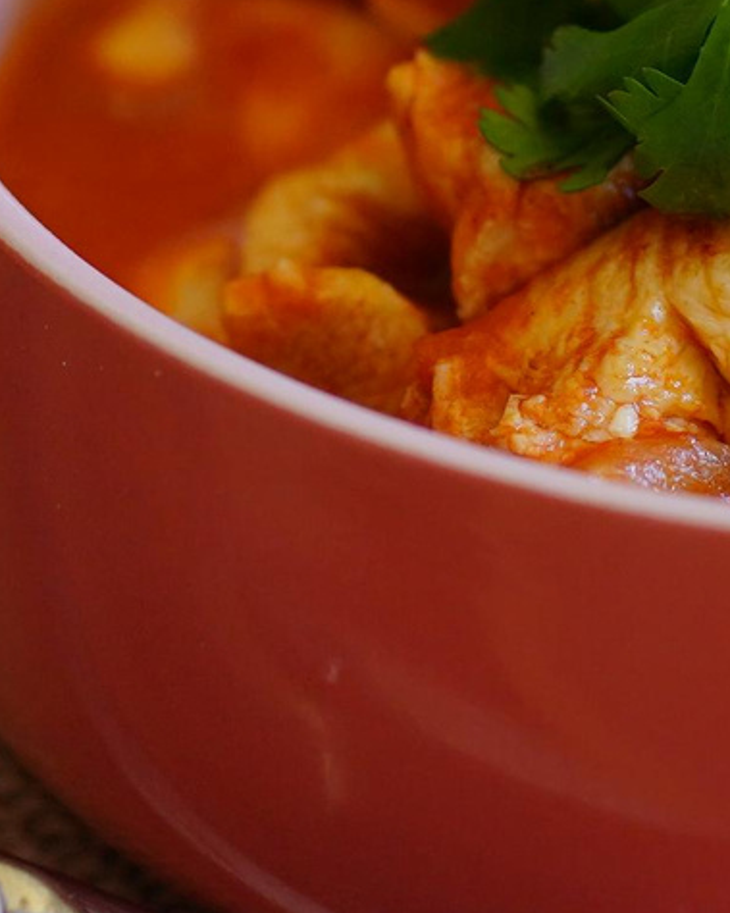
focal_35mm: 431
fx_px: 11644
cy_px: 111
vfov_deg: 4.5
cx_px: 505
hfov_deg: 3.6
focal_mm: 85
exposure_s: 1/400
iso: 400
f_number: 3.2
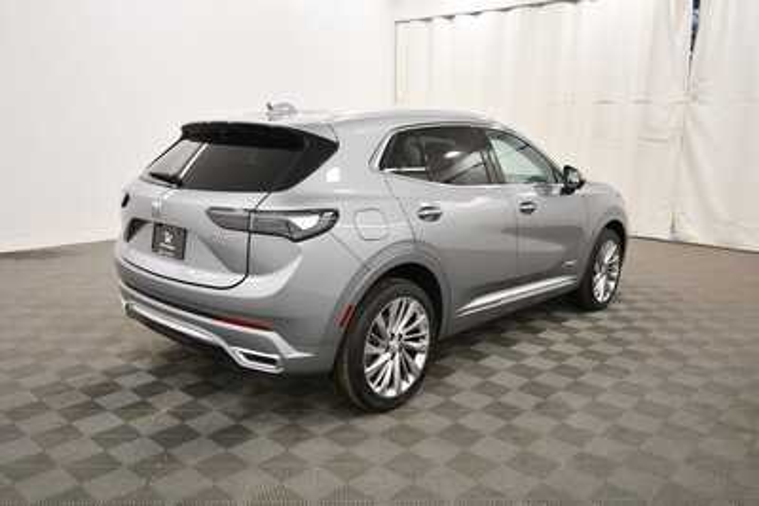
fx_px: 633
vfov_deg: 43.6
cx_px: 380
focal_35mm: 30
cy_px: 253
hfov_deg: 61.9
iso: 1000
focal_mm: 20
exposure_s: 1/125
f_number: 5.6
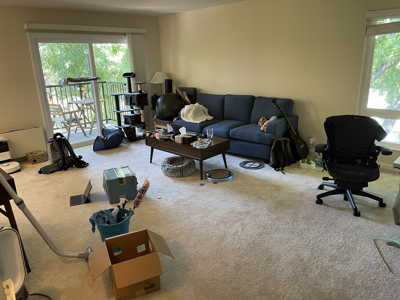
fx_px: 300
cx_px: 200
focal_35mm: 26
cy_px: 150
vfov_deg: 53.1
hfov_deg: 67.3
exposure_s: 1/60
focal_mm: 5.1
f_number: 1.6
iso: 400
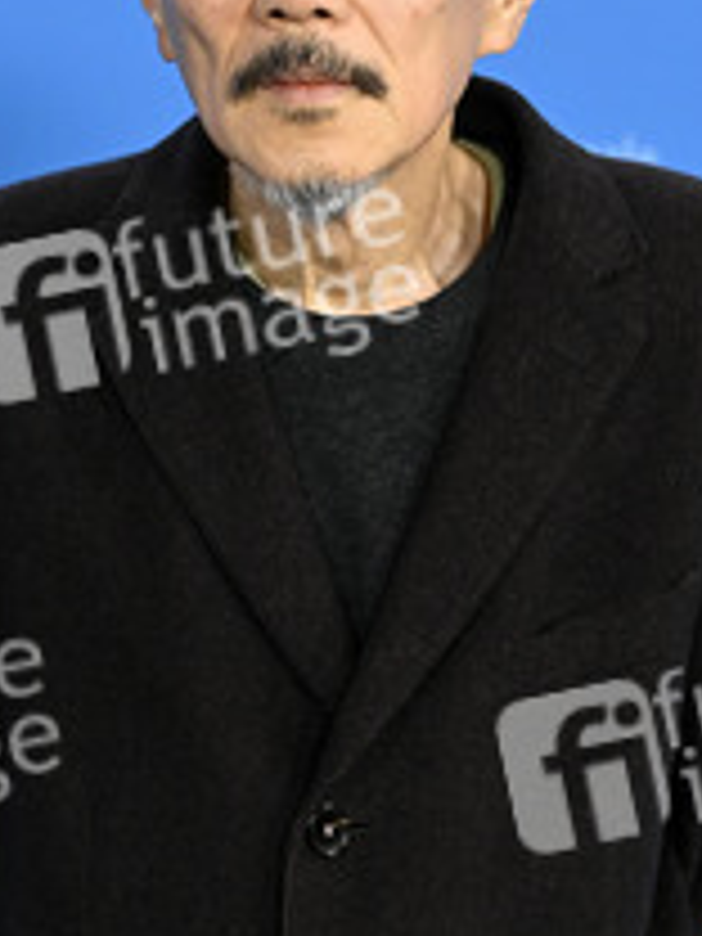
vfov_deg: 8.9
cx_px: 320
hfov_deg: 6.7
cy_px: 522
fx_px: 6003
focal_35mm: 222
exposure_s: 1/640
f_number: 4.5
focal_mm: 120
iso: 3200
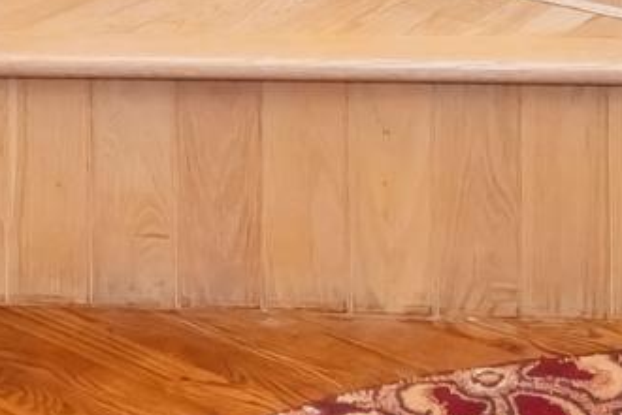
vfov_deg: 12.5
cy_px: -473
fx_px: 1607
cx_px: 381
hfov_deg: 21.9
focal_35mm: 93
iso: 800
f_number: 5.6
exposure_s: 1/80
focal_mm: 10
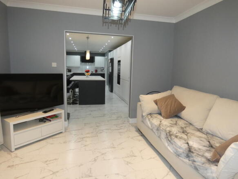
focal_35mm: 22
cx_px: 119
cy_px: 90
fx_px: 151
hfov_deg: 76.4
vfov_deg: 61.1
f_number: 2.9
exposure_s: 1/60
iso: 400
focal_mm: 3.9
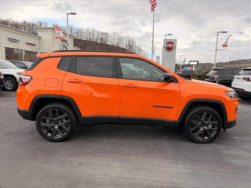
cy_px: 94
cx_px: 126
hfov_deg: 71.6
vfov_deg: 56.8
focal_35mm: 24
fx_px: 174
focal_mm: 6.76
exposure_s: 1/1211
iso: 80
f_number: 1.78
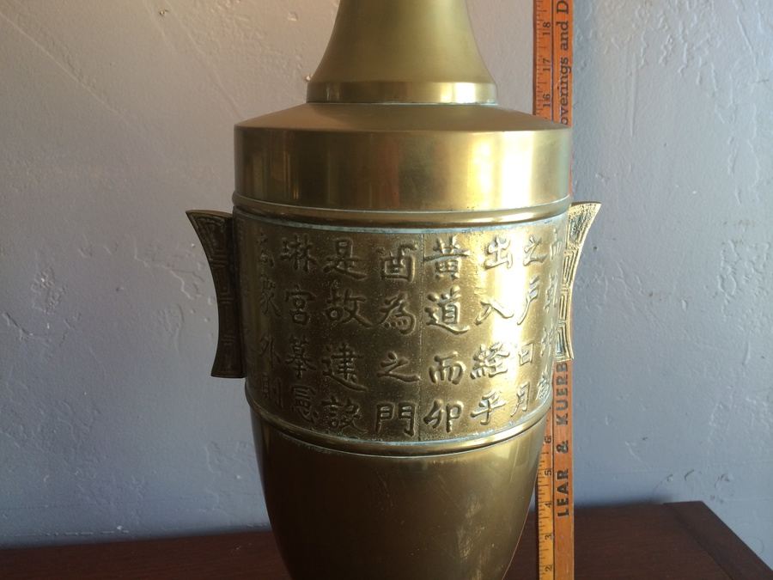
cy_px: 290
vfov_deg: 46.8
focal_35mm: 30
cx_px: 386
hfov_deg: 60.0
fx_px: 670
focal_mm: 4.12
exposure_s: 1/40
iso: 50
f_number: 2.2
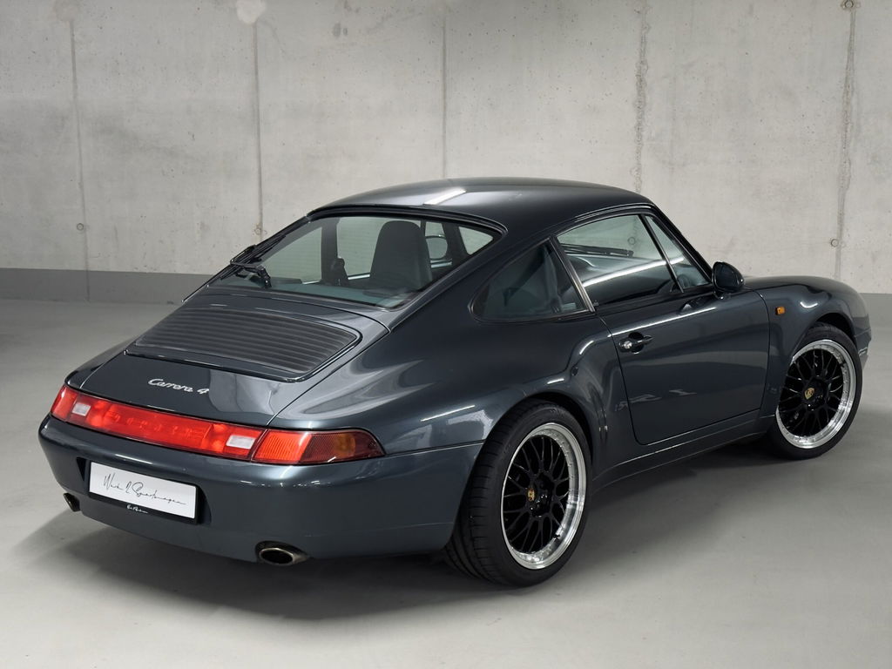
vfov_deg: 30.3
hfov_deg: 39.7
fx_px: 1237
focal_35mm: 48
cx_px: 446
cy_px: 334
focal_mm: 6.76
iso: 200
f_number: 1.78
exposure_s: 1/50
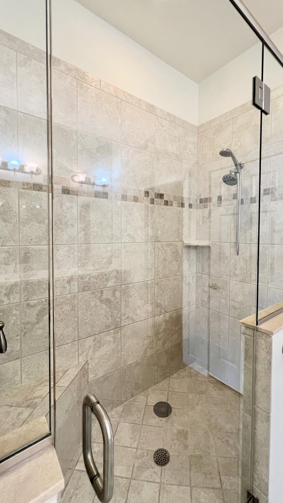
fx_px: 200
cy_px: 242
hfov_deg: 70.2
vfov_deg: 102.9
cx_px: 160
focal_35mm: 15
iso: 160
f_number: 1.8
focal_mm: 1.57
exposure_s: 1/60
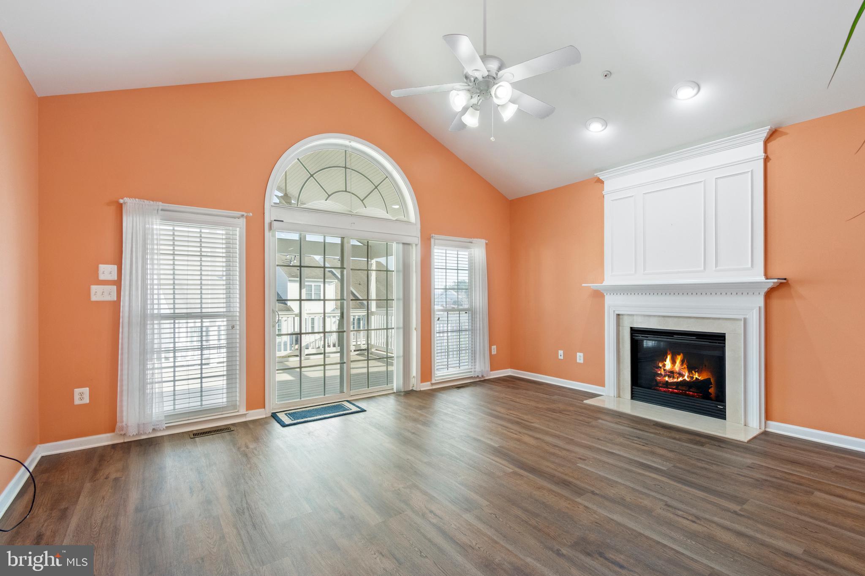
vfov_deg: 77.3
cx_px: 432
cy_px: 288
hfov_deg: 100.4
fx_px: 360
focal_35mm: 15
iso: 400
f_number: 9
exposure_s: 1/2.5
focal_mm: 10
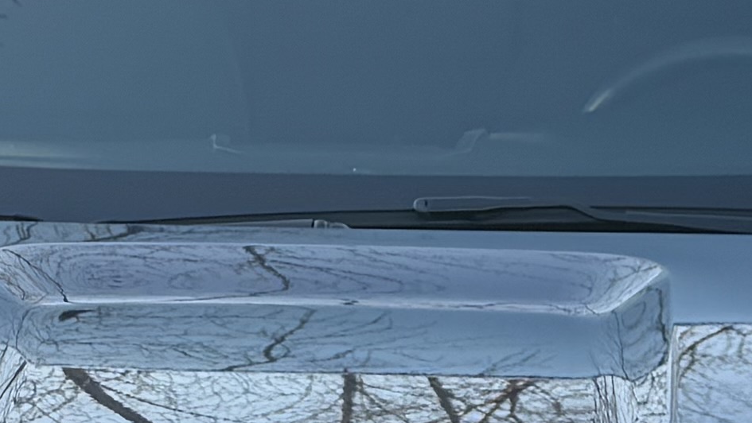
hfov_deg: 13.6
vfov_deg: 7.5
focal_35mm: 158
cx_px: 286
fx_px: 3151
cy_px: 731
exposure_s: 1/651
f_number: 1.78
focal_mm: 6.76
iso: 80
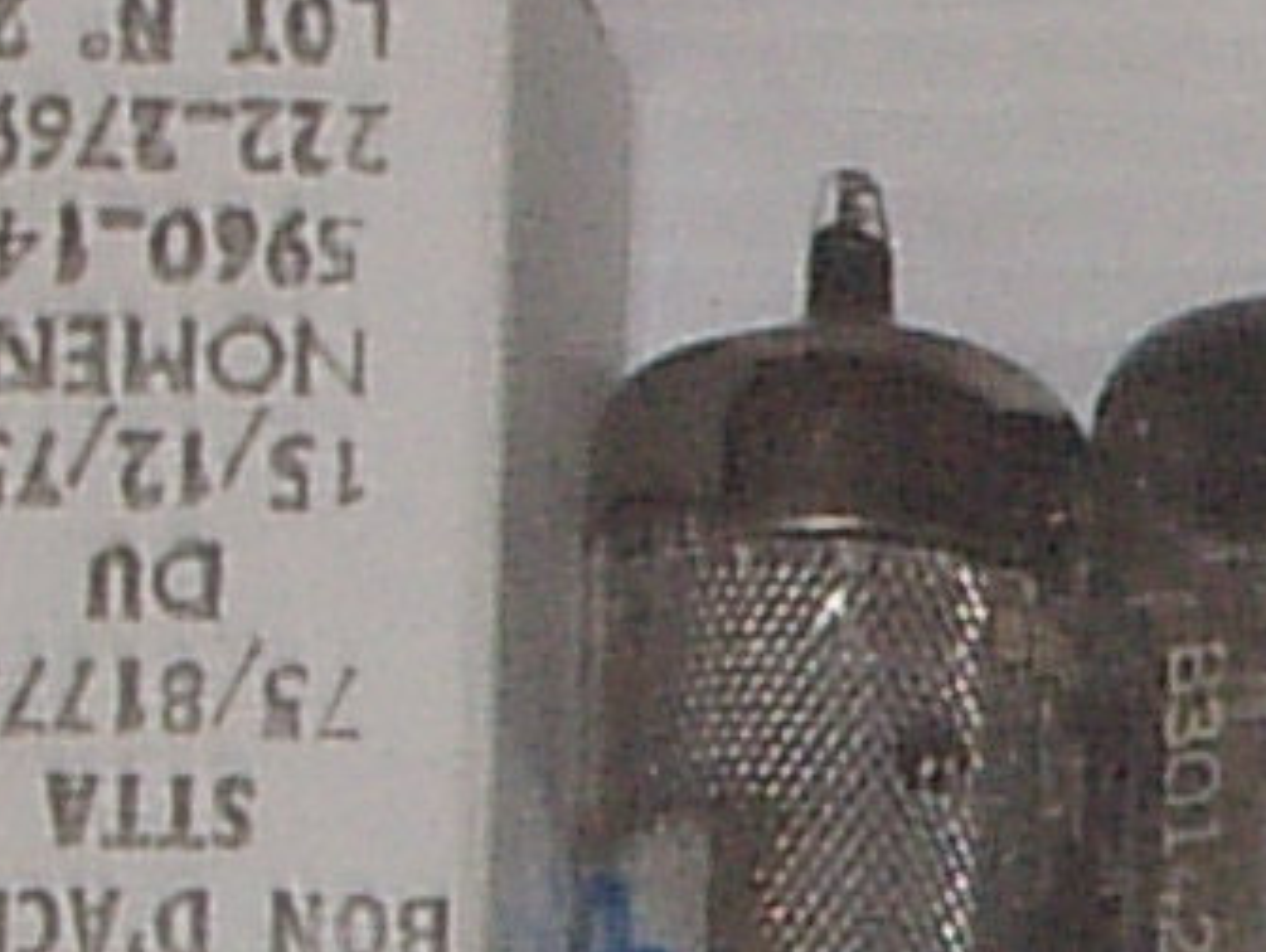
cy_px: 1742
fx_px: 26654
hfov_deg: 2.7
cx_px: 3930
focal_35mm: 728
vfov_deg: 2.0
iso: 200
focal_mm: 16.5
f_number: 3.4
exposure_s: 1/50
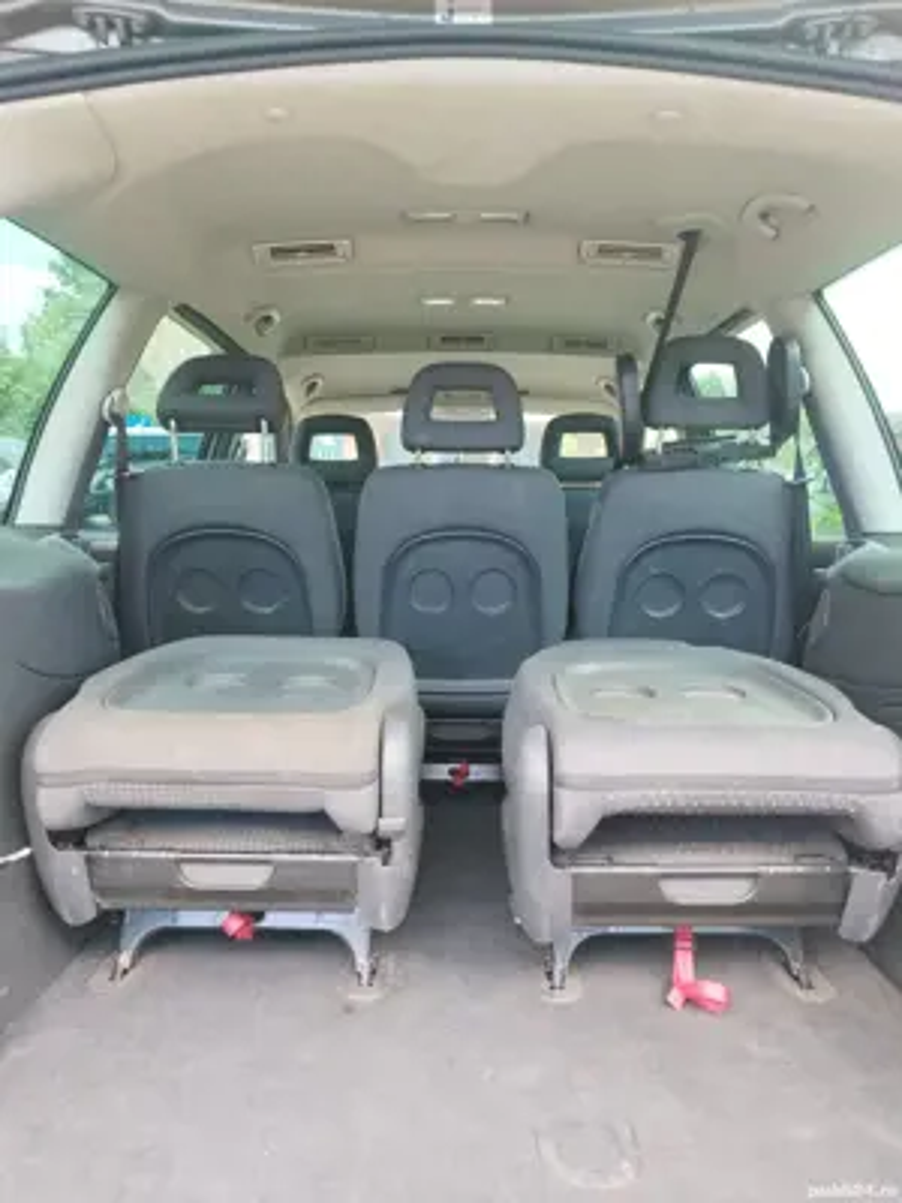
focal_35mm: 24
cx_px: 451
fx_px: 834
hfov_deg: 56.8
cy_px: 602
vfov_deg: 71.6
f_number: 1.89
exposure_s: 1/50
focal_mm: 5.89
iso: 100
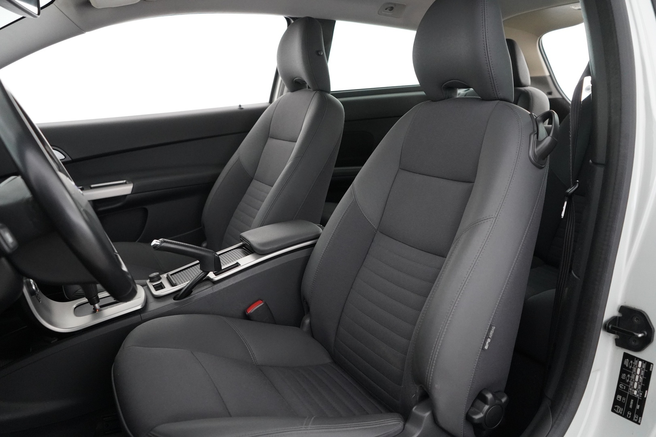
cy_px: 218
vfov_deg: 46.4
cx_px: 328
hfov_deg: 65.5
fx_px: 510
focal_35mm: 28
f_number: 3.5
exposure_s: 1/80
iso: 8000
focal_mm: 28
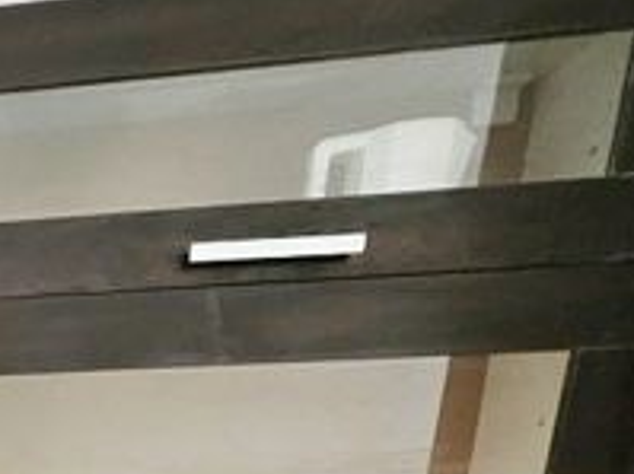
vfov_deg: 22.8
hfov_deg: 29.6
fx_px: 842
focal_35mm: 46
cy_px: 783
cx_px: -260
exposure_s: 1/33
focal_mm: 1.7
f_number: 2.2
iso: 400
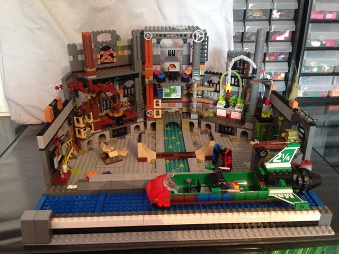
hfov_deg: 55.4
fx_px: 323
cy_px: 127
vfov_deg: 42.9
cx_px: 170
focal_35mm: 33
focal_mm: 4.12
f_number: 2.4
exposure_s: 1/15
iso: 400
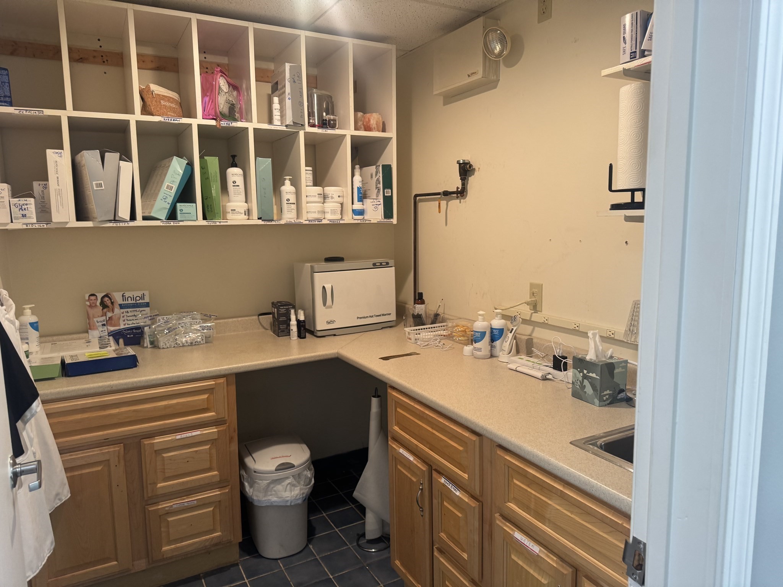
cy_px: 294
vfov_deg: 56.8
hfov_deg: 71.6
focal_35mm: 24
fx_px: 543
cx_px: 392
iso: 160
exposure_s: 1/60
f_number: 1.78
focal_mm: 6.76
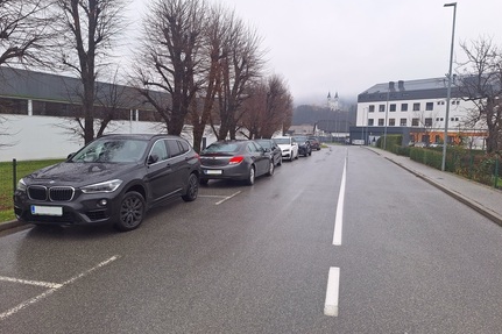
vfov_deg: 51.2
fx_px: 348
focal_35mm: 25
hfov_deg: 71.5
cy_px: 158
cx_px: 257
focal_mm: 5.54
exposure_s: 1/164
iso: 40
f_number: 1.8
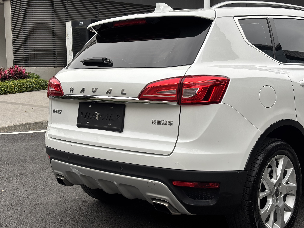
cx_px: 152
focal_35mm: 52
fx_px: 457
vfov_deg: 28.0
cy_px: 114
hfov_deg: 36.8
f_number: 1.6
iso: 32
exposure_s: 1/454
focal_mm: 5.96
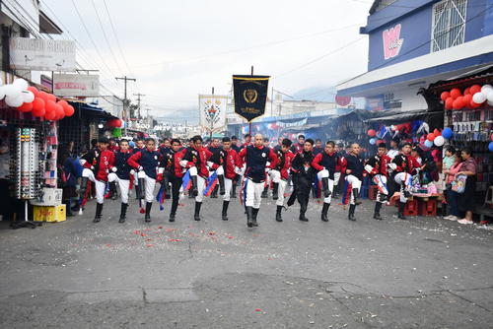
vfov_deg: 38.9
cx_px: 246
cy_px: 164
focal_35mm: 34
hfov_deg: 55.8
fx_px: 466
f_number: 4.5
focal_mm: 23
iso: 250
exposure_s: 1/800
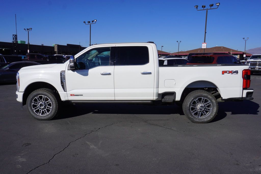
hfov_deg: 64.5
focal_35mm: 28
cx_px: 130
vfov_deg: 45.7
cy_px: 87
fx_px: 207
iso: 100
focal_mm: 19
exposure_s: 1/320
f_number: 10
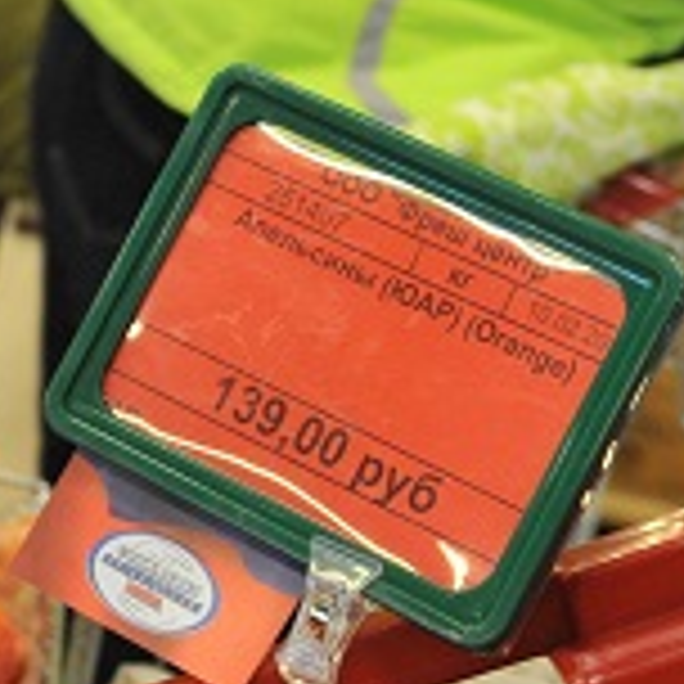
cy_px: 587
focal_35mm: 137
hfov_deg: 12.6
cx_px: 616
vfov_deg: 12.7
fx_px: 3063
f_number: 4
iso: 1250
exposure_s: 1/100
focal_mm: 24
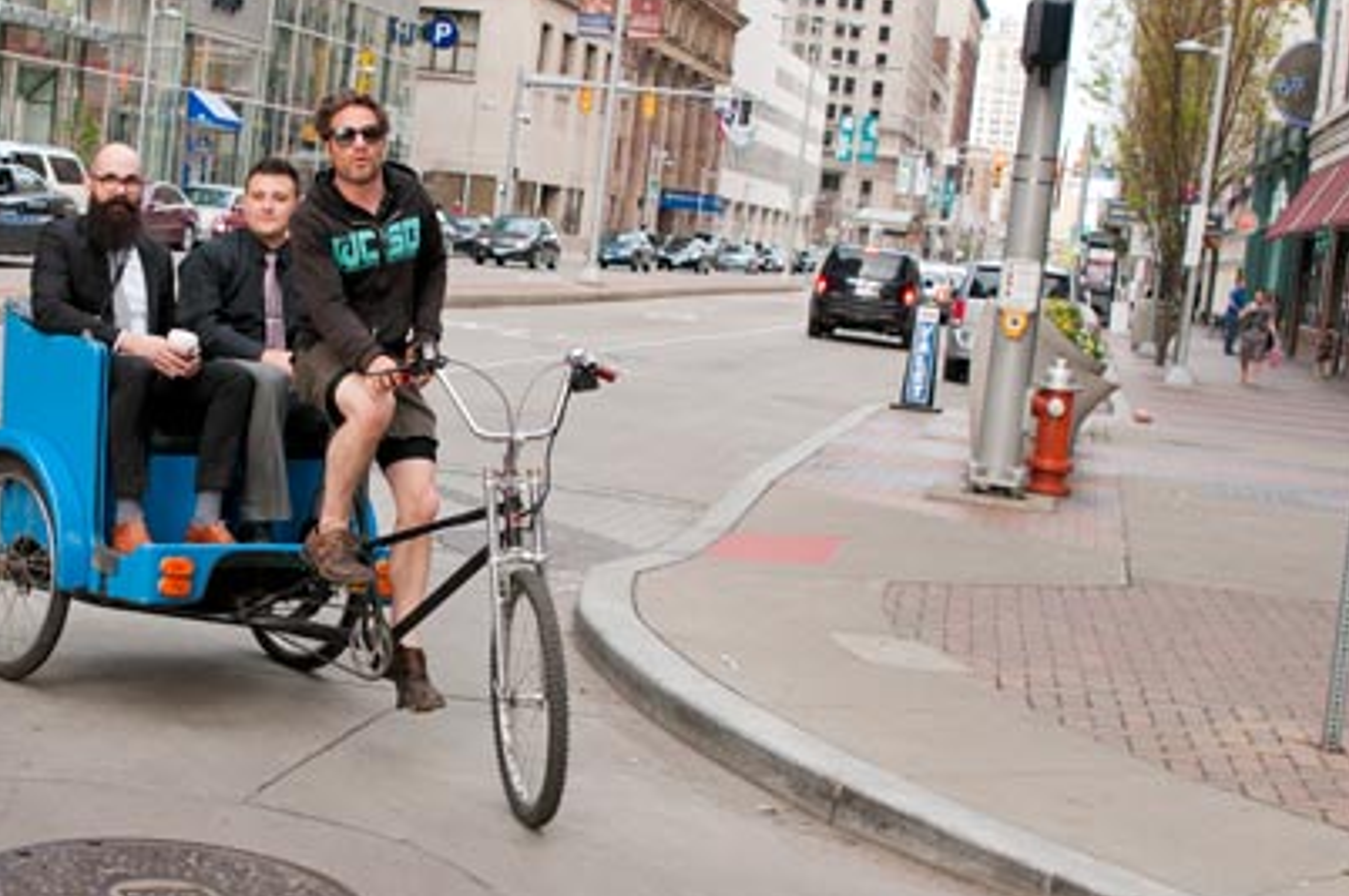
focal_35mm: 52
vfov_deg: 25.9
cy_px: 438
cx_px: 456
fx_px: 1946
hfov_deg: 37.8
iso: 200
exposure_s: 1/320
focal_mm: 24
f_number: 4.5
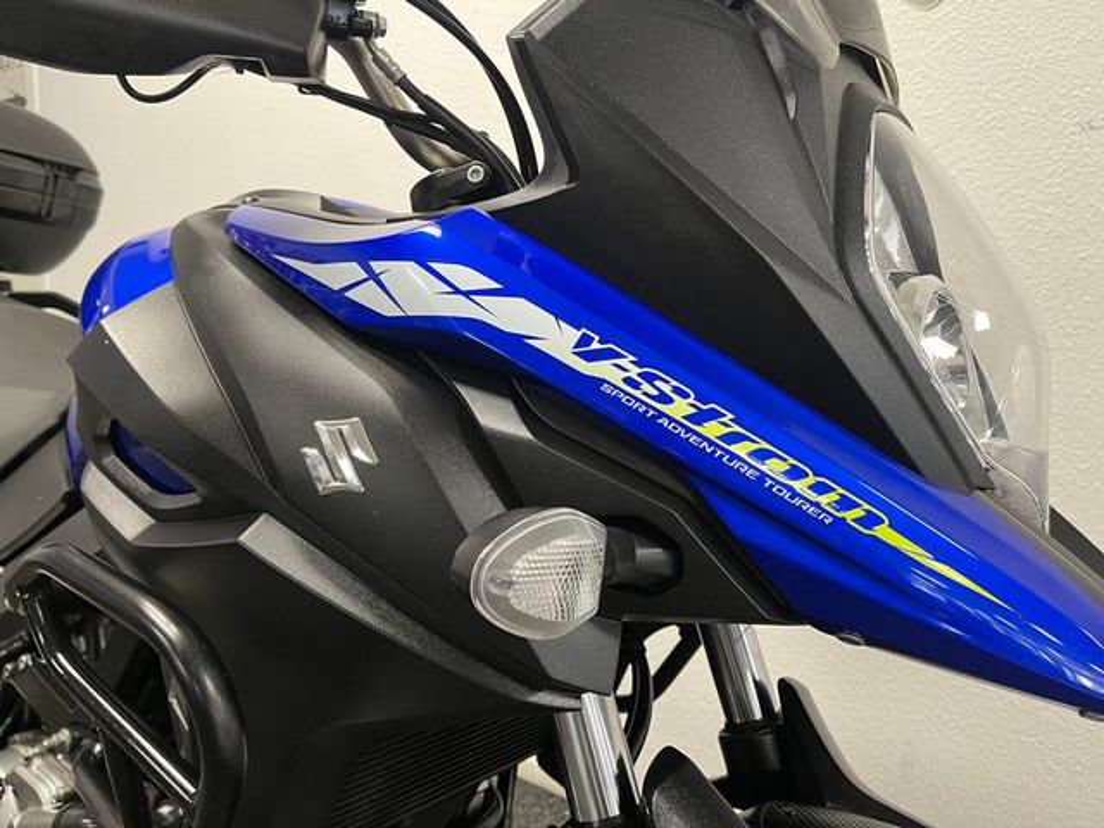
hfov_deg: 67.3
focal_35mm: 26
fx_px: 829
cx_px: 552
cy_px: 414
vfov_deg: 53.1
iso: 200
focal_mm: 5.1
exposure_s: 1/50
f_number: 1.6
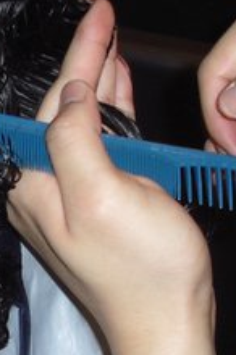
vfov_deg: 14.2
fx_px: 1420
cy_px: 97
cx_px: -19
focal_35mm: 144
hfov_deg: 9.4
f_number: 2.8
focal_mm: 6.2
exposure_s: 1/60
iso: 100
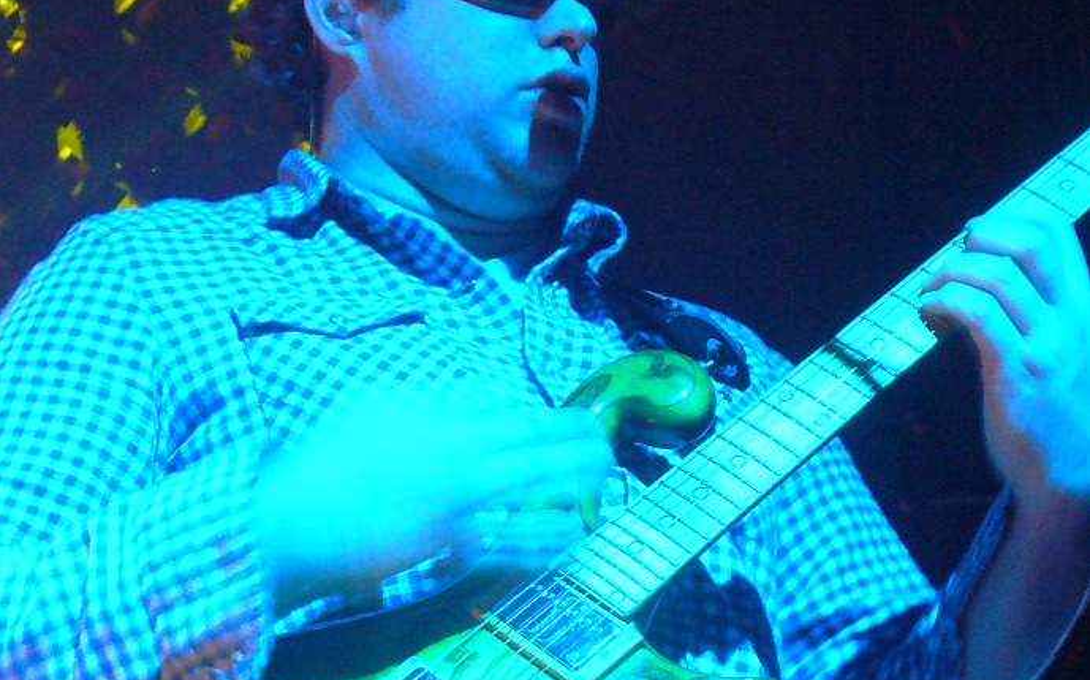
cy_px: 487
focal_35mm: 122
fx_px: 3623
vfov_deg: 10.7
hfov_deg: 17.1
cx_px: 545
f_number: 3.2
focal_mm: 11.4
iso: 200
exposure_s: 1/25
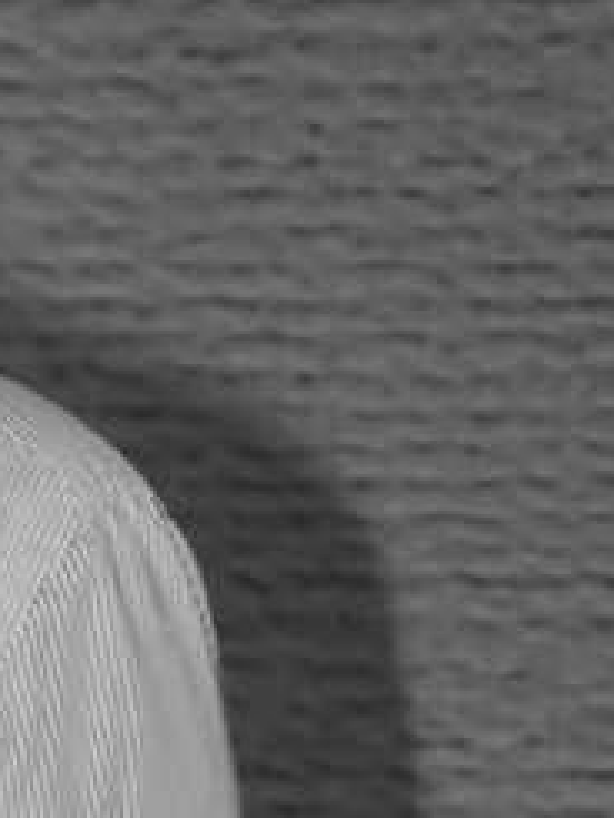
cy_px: 978
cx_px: -636
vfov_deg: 2.7
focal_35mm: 740
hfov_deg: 2.0
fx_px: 17494
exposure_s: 1/125
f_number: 5.6
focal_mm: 105
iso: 800
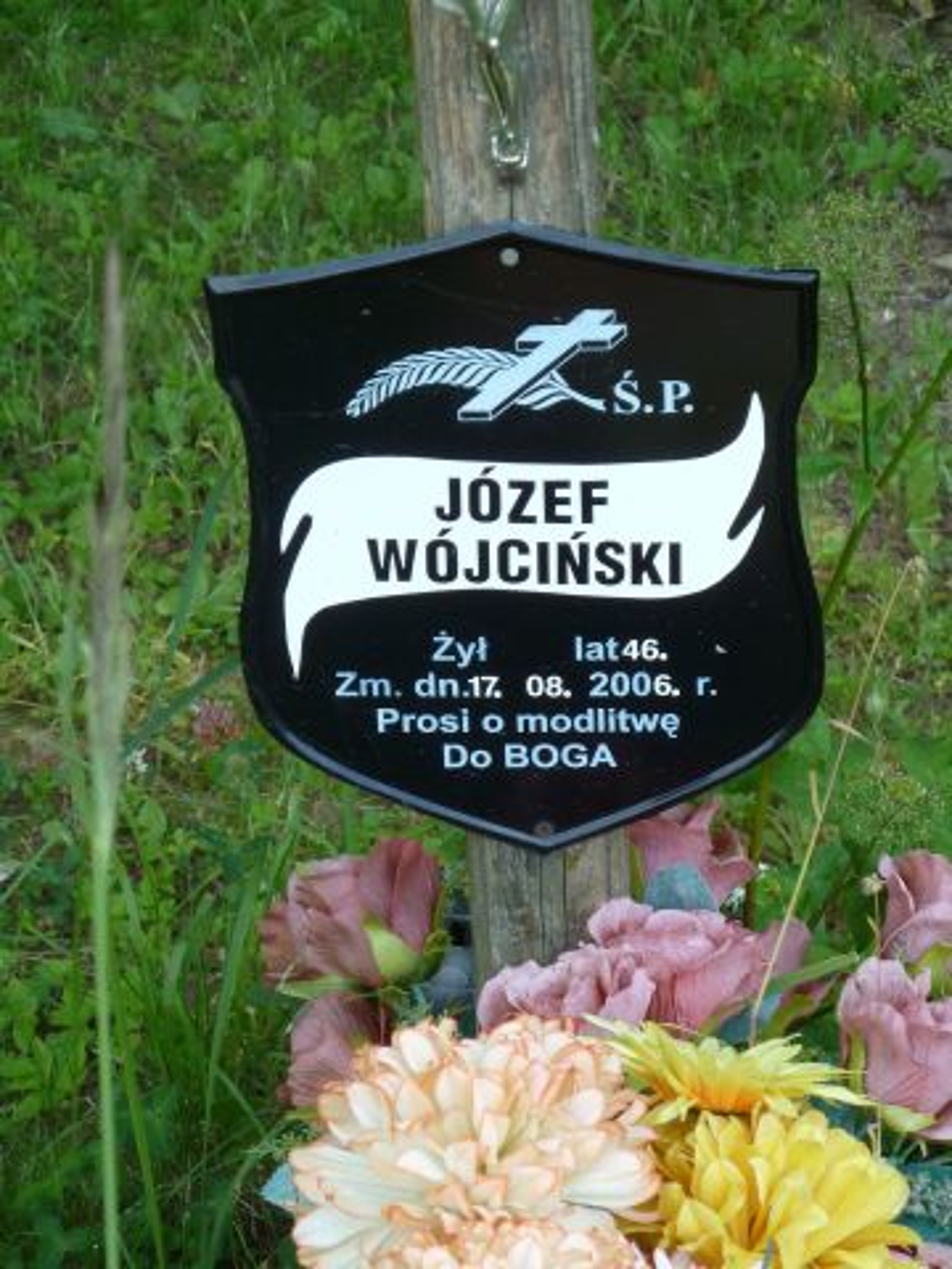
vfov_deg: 14.4
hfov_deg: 10.8
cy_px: 634
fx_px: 5024
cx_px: 476
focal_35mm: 137
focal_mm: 22.5
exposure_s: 1/100
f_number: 4.5
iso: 160
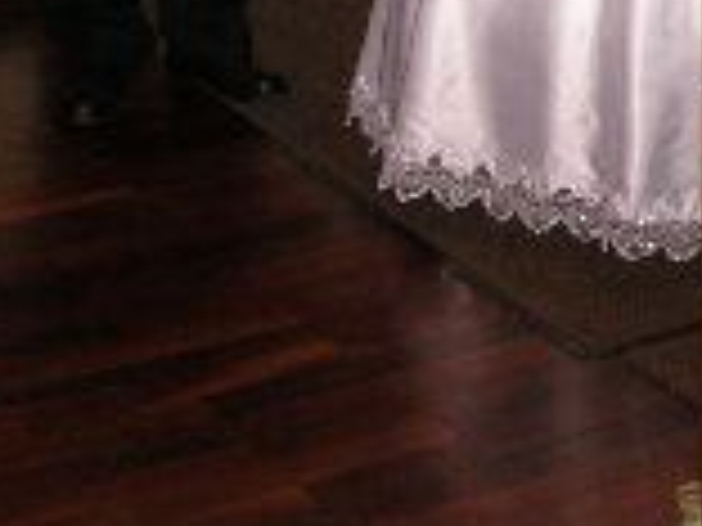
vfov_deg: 11.1
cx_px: 729
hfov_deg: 15.3
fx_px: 2555
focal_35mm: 126
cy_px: -351
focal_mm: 8.9
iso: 200
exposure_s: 1/60
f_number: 2.8
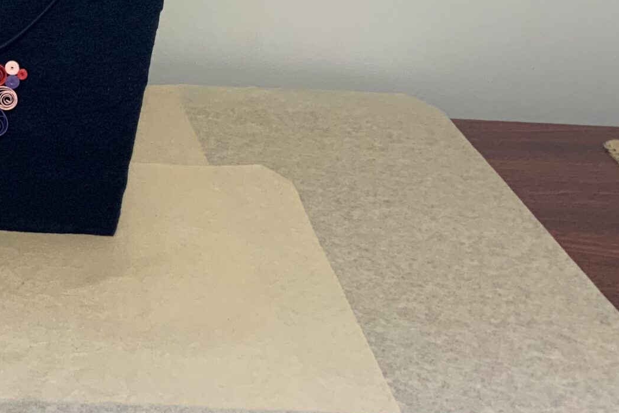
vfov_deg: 18.4
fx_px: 1273
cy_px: 122
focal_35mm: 74
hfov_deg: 25.2
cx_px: -77
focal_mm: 3
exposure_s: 1/60
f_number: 1.8
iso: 125
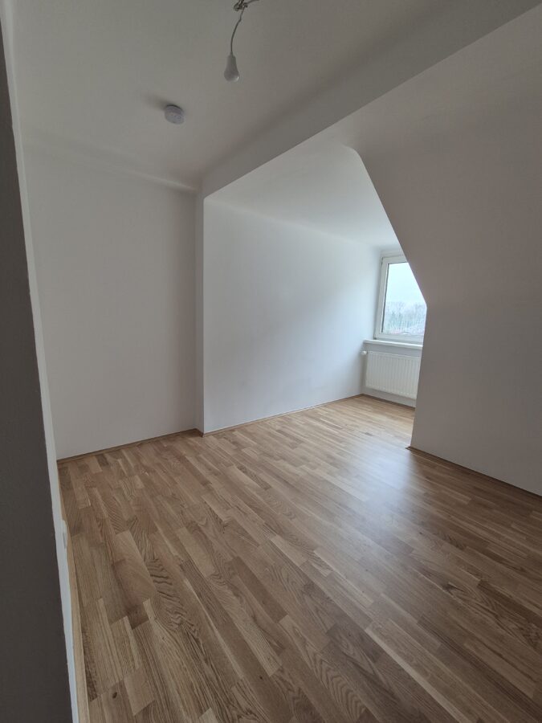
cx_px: 271
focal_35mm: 13
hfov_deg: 89.9
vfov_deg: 106.2
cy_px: 362
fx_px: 271
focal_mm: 2.2
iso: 64
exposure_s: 1/50
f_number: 2.2
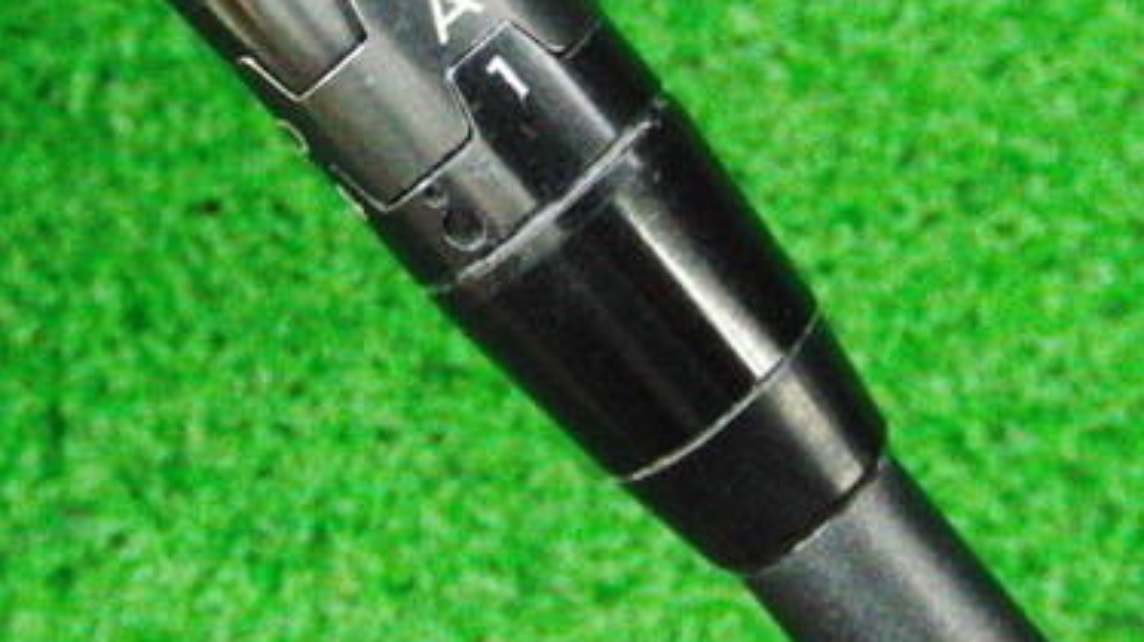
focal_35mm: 69
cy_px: 89
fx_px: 2092
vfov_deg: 17.3
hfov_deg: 30.5
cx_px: 486
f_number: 3.6
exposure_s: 1/125
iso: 3200
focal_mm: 6.42
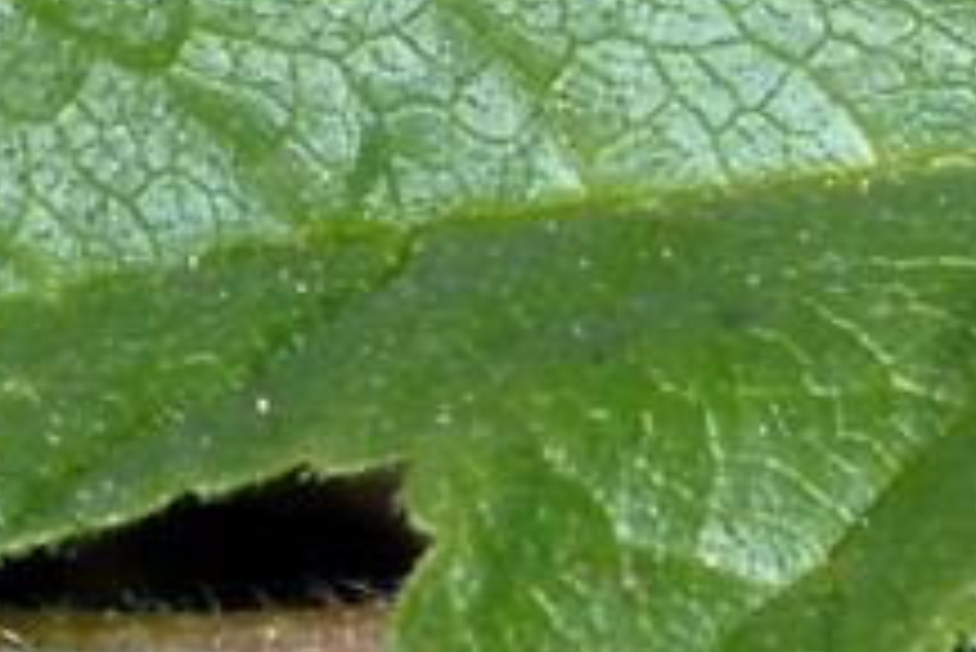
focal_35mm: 619
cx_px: 1273
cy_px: -9
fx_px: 16791
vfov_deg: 2.2
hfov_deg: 3.3
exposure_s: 1/250
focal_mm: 105
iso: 160
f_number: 22
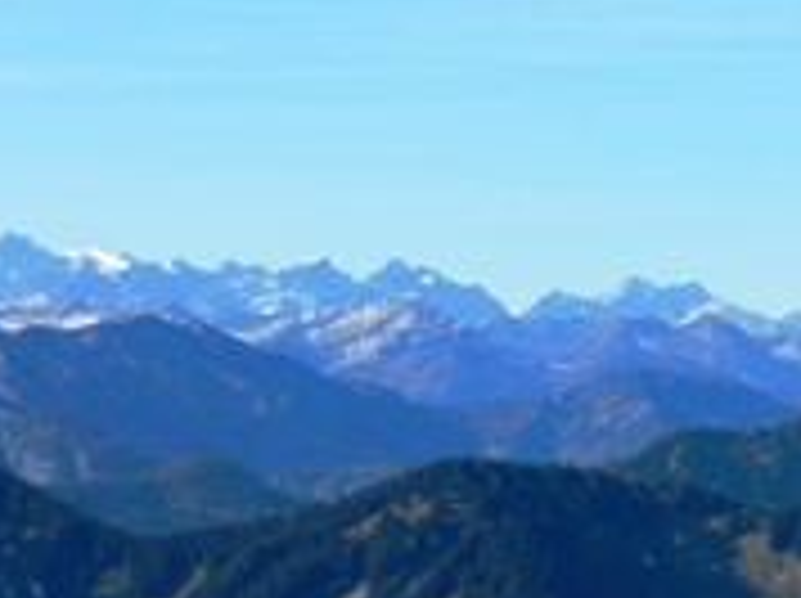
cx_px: 1395
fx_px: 4414
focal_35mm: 191
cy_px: 108
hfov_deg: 9.9
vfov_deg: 7.7
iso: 160
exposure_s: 1/1000
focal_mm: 9.4
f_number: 4.4
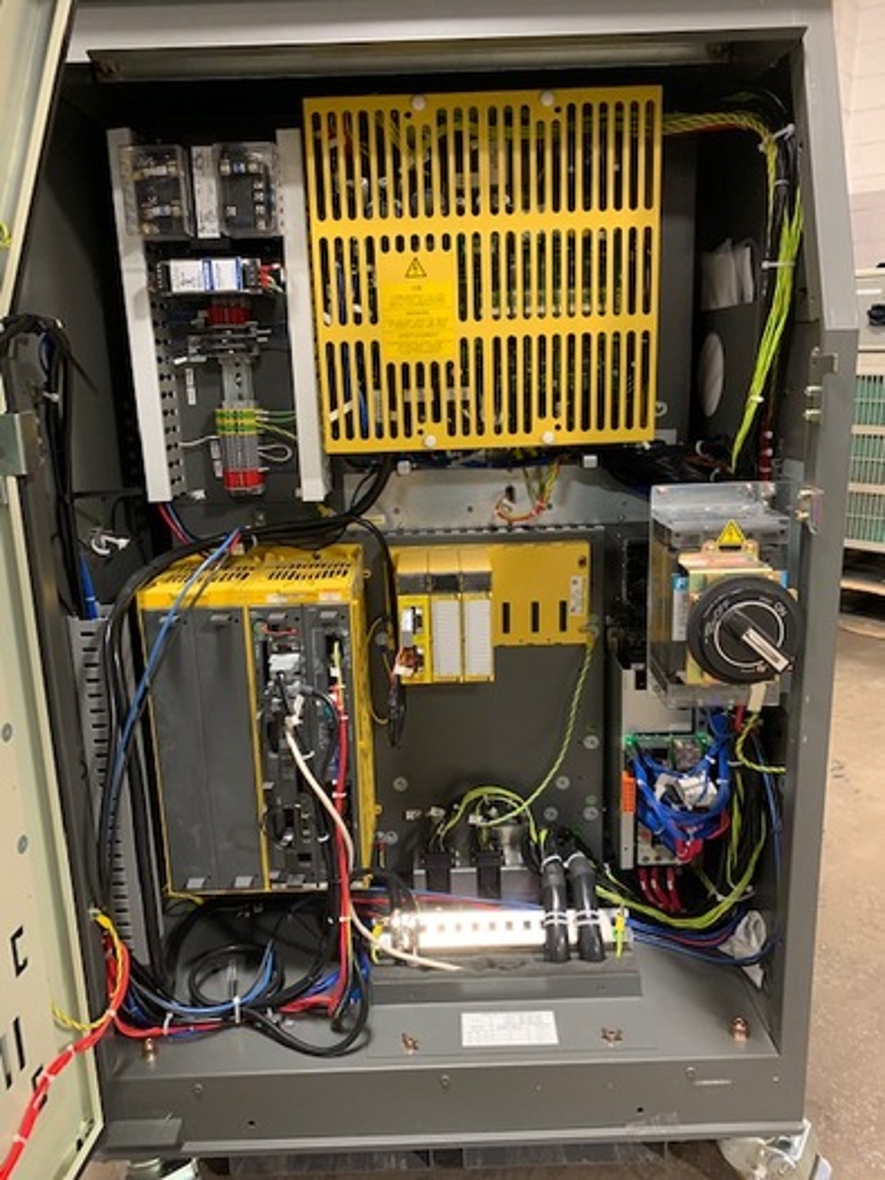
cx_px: 442
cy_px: 590
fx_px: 886
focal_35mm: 26
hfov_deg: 53.1
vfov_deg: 67.3
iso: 400
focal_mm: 4.25
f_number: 1.8
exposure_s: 1/40
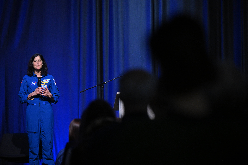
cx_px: 124
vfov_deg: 8.6
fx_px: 1102
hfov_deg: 12.8
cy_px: 82
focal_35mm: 160
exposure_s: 1/125
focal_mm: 160
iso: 2500
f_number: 3.2
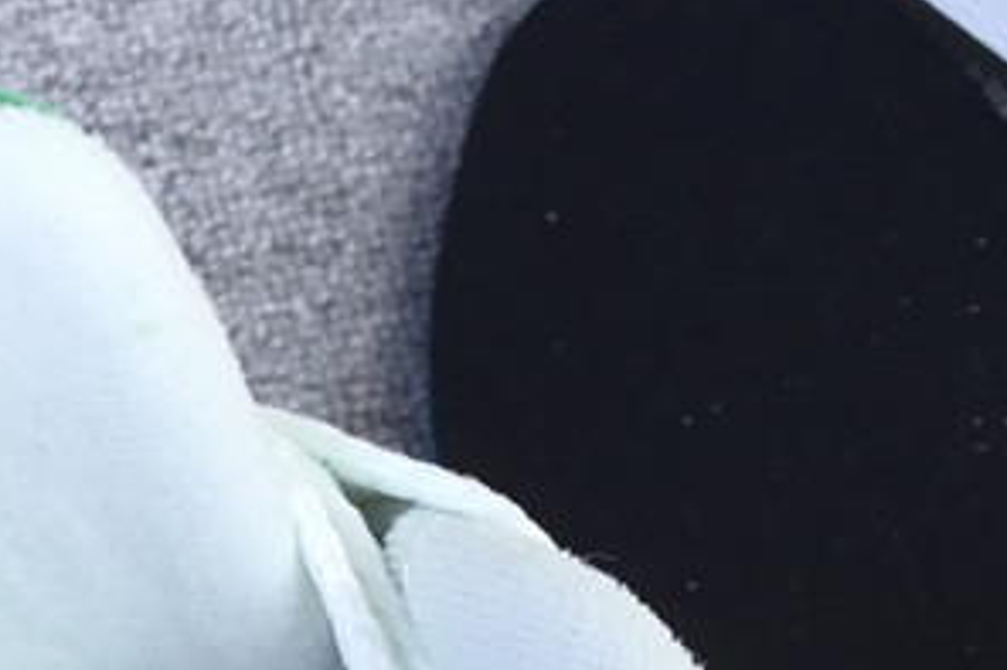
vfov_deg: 13.4
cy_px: 896
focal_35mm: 98
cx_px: -184
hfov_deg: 19.7
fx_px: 2740
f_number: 2.4
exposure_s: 1/100
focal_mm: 3.3
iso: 40
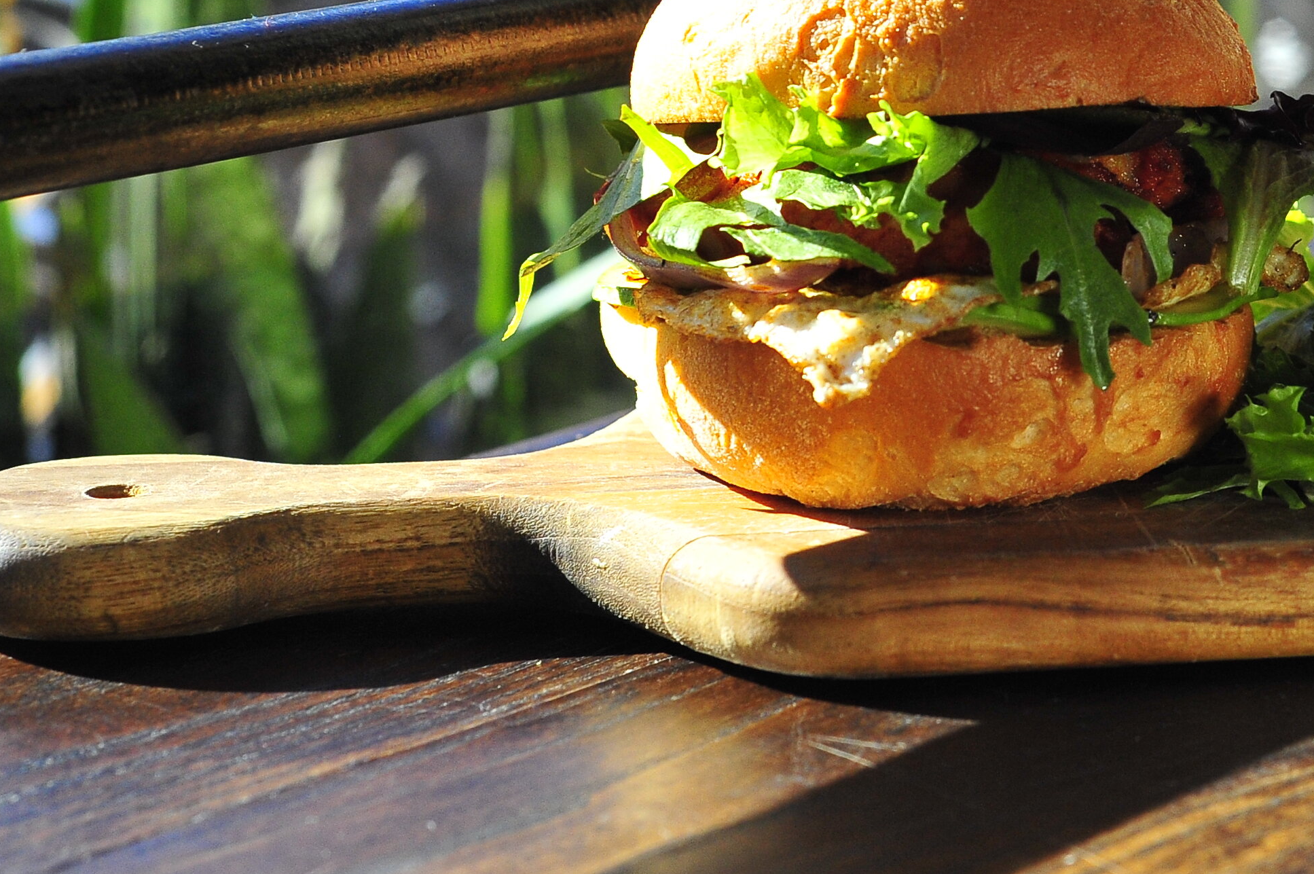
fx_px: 4012
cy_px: 82
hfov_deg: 18.1
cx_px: 1323
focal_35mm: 110
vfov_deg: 12.3
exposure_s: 1/1600
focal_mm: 50
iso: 1600
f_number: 5.6
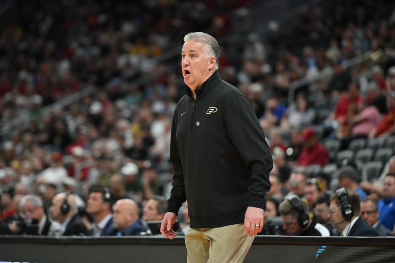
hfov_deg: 10.5
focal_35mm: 195
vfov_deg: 7.0
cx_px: 198
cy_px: 132
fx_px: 2140
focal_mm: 195
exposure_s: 1/2500
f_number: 2.8
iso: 2000
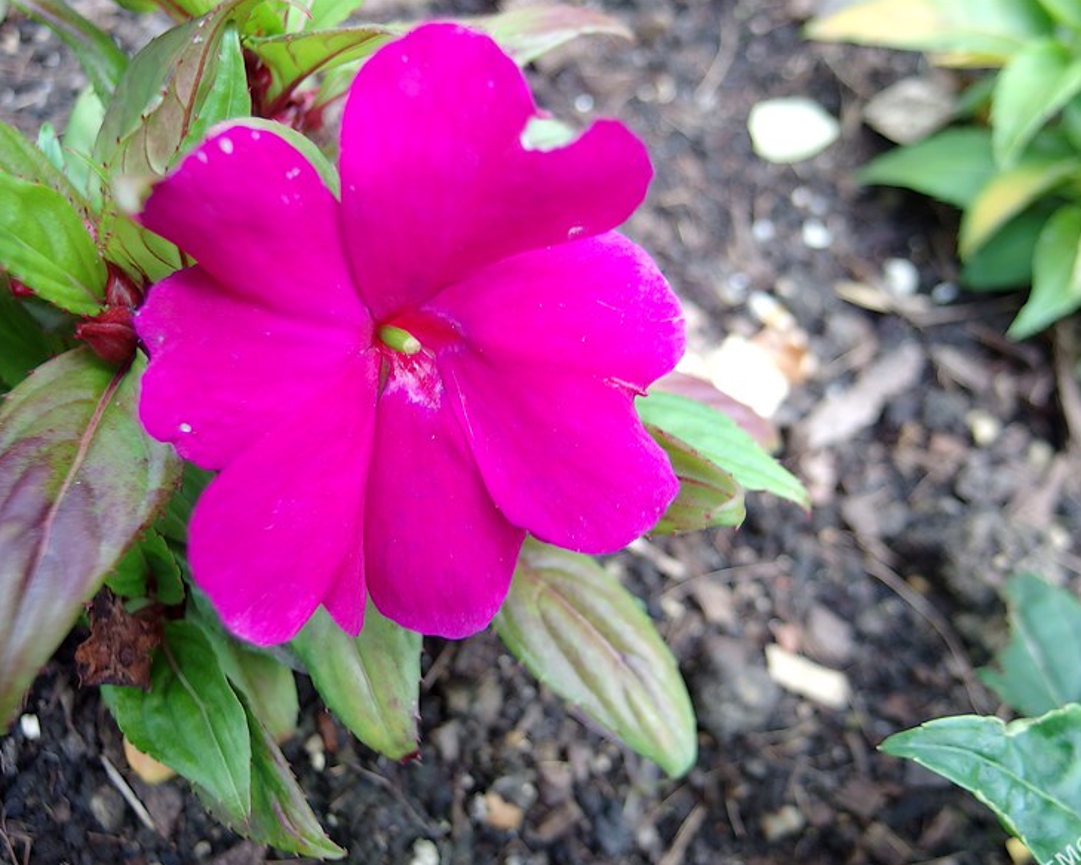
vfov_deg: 48.5
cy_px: 441
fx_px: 960
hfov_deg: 58.7
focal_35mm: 30
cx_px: 509
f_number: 1.8
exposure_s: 1/125
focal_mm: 6
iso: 100
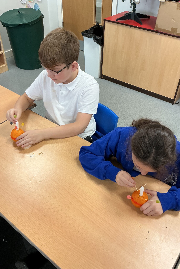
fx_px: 232
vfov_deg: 60.3
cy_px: 134
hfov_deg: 42.3
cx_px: 90
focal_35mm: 31
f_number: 1.8
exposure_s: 1/60
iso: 80
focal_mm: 3
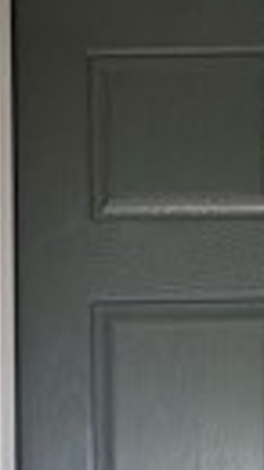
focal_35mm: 75
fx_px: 935
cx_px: 318
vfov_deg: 22.8
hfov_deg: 15.5
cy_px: 712
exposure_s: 1/99
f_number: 2.2
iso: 64
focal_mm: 2.22
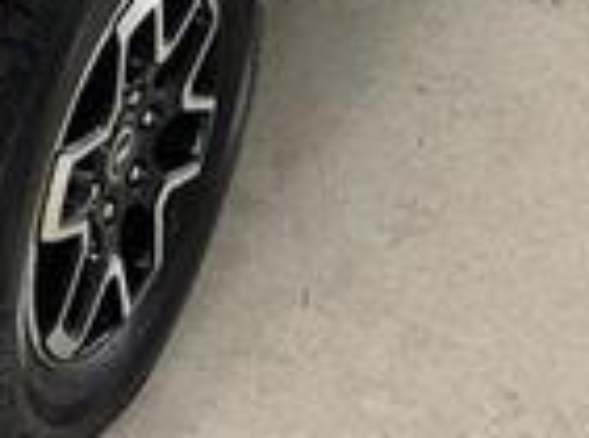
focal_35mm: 86
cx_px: -201
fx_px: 1460
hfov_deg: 20.6
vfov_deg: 15.2
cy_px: -309
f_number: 1.78
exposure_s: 1/120
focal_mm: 6.86
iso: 64
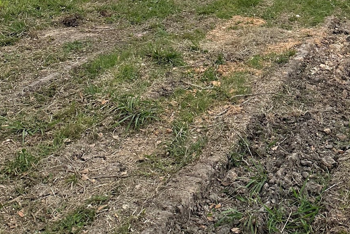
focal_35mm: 59
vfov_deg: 19.9
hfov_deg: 33.2
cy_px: -116
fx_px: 574
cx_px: 268
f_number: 1.78
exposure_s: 1/2591
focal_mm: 6.86
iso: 80
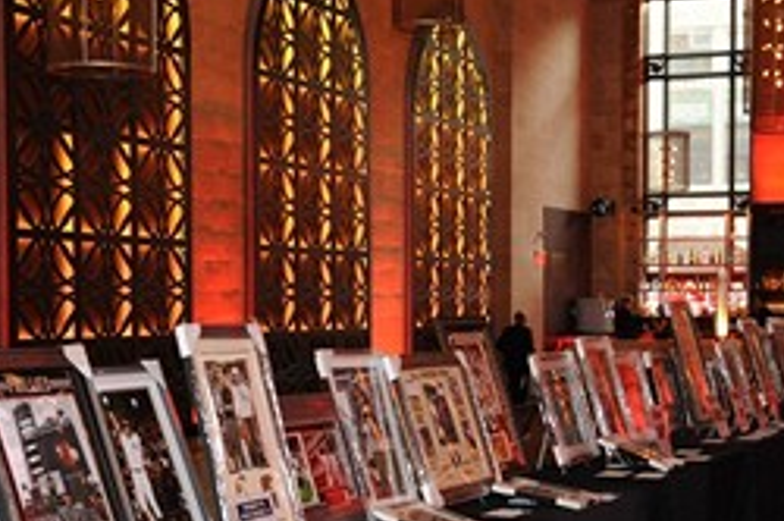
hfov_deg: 26.3
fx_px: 1675
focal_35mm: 77
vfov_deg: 17.6
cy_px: 361
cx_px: 464
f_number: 5.6
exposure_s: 1/30
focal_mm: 35
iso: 3200
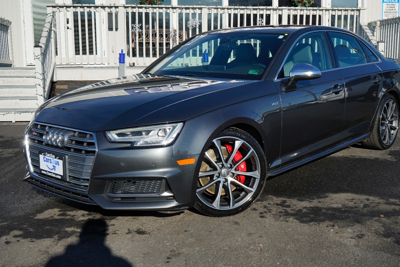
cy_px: 123
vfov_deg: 31.2
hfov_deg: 45.4
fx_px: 478
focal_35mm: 43
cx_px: 218
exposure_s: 1/2000
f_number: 8
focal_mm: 39
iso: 400
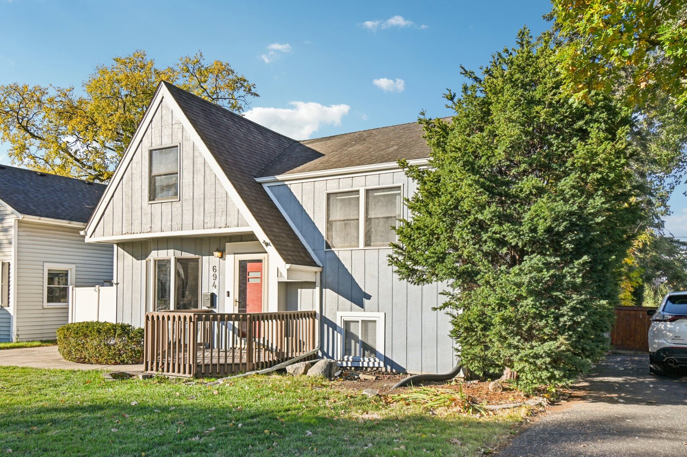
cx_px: 344
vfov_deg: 43.6
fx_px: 572
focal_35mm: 30
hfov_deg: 62.0
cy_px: 228
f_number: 8
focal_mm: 20
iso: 100
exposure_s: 1/200
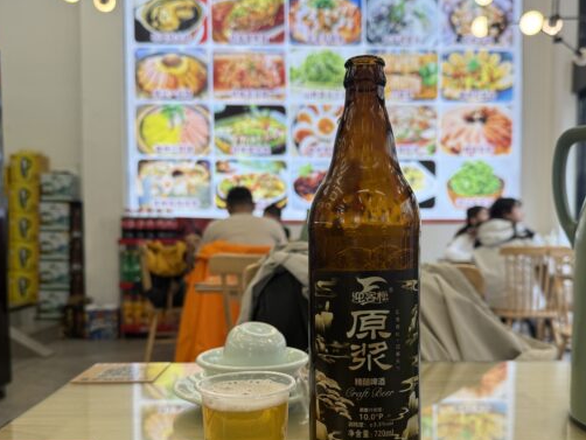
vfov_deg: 42.7
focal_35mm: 33
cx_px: 318
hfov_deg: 55.3
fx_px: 559
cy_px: 272
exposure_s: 1/159
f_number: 1.78
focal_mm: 6.76
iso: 64
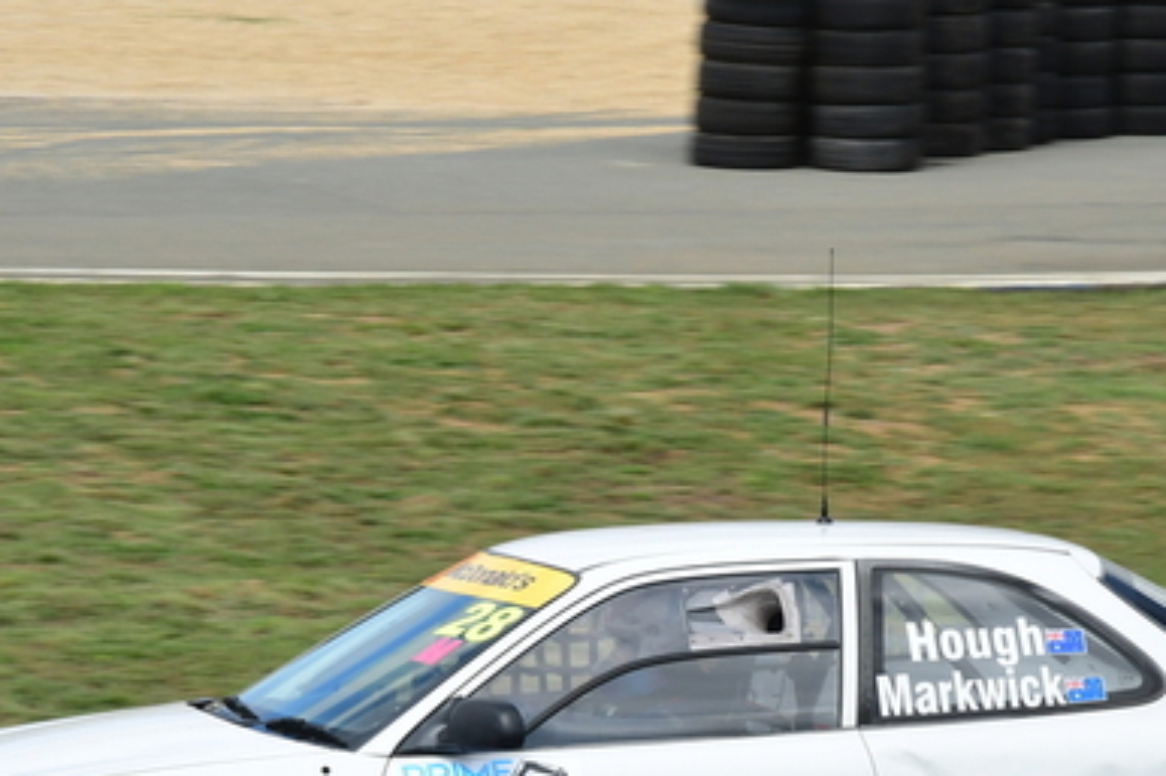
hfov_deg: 8.3
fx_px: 8061
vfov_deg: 5.5
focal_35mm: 249
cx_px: 598
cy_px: 630
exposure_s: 1/400
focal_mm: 80
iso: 400
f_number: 11
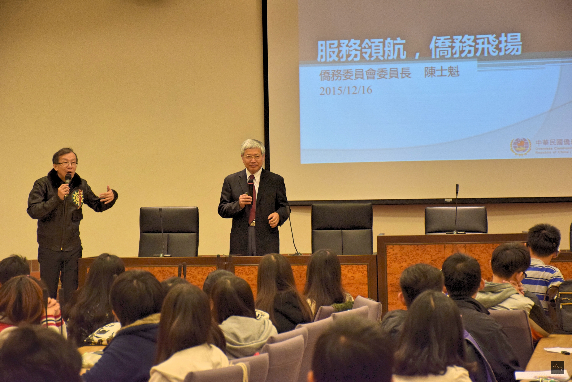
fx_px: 1789
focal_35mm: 112
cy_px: 191
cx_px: 286
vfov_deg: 12.2
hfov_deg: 18.2
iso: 800
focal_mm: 75
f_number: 5
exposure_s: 1/125
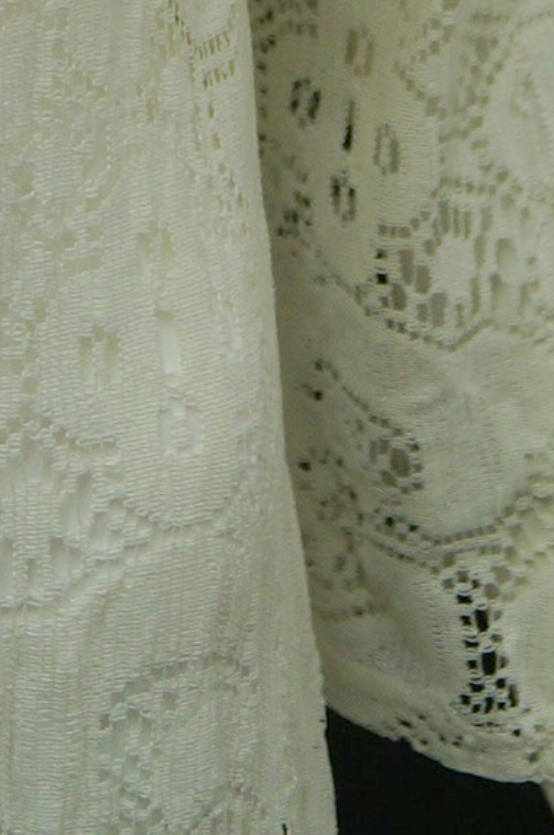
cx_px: -500
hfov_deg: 7.9
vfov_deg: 11.2
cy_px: -826
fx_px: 3841
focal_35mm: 166
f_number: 4.5
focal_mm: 26
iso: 200
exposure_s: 1/60
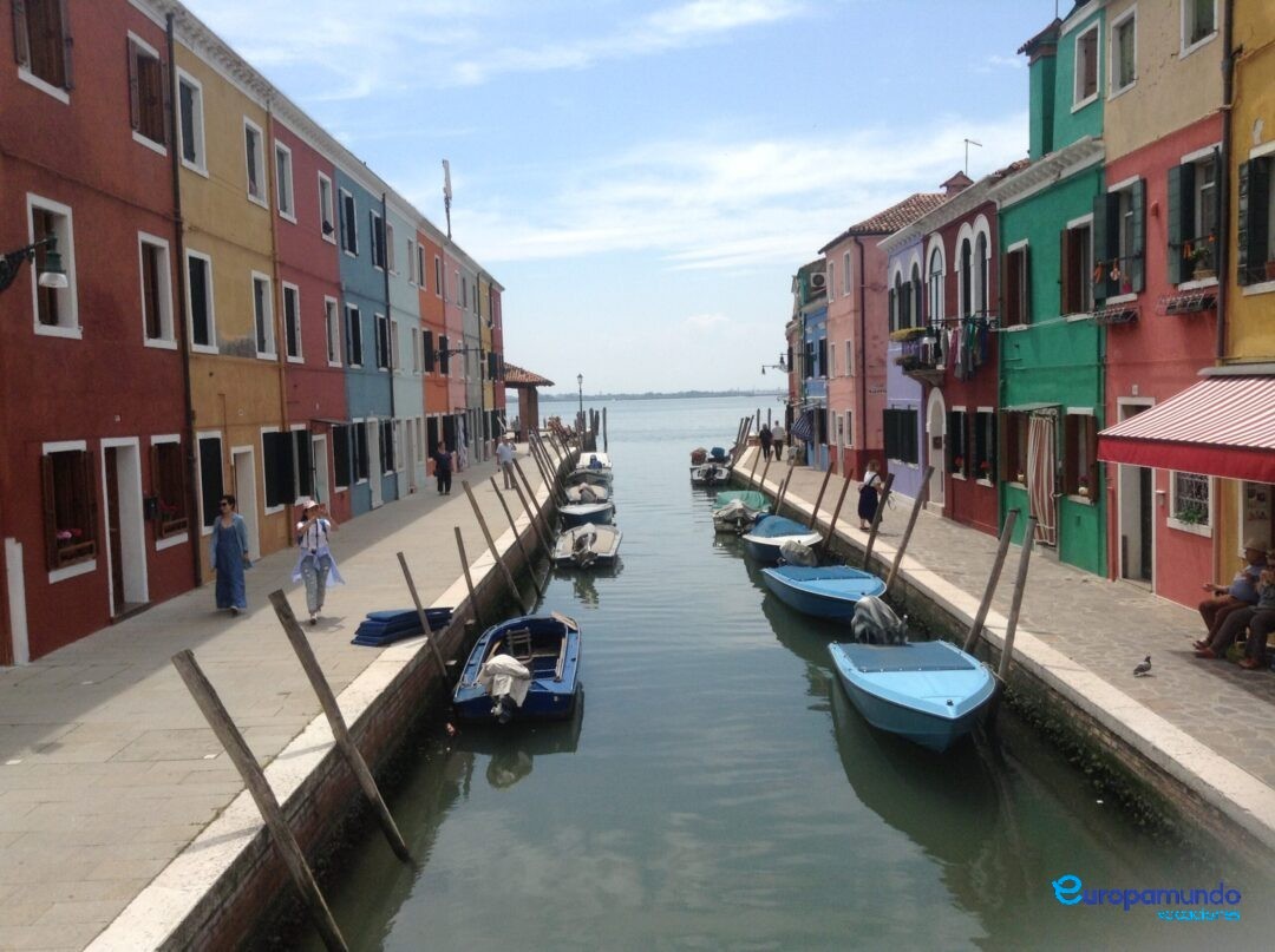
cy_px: 476
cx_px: 638
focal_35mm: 33
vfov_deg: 42.9
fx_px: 1214
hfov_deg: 55.4
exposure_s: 1/2000
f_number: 2.4
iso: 25
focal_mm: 3.3
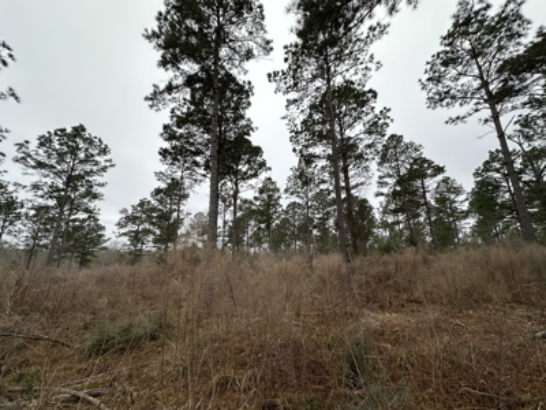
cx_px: 273
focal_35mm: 14
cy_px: 205
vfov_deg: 85.7
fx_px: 221
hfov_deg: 102.1
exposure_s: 1/363
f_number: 2.2
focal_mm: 2.22
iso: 40
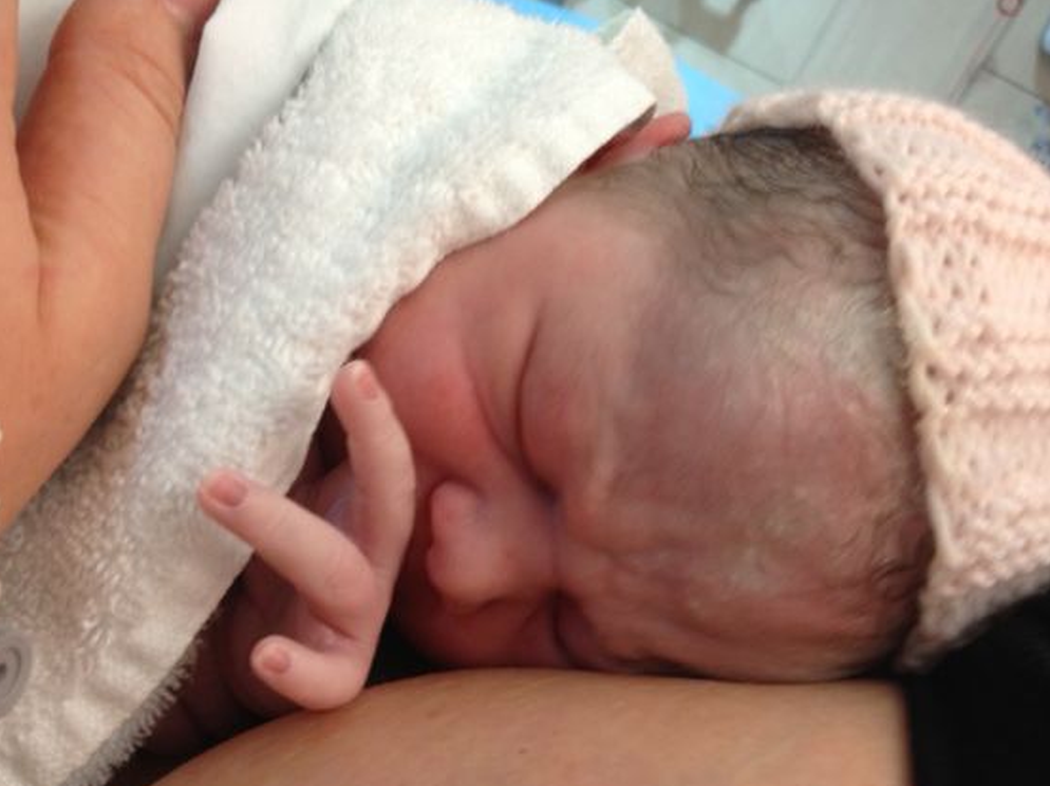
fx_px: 1152
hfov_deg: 49.0
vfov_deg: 37.7
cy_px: 421
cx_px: 560
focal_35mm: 38
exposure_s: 1/20
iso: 125
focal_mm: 4.28
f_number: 2.4
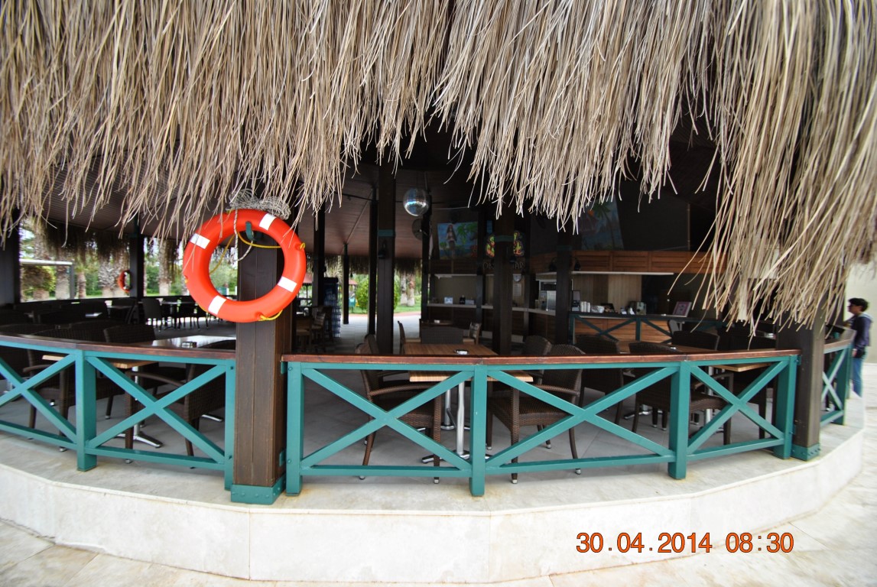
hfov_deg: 100.3
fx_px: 366
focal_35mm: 15
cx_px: 438
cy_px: 294
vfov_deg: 77.5
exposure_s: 1/200
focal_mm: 10
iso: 100
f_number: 4
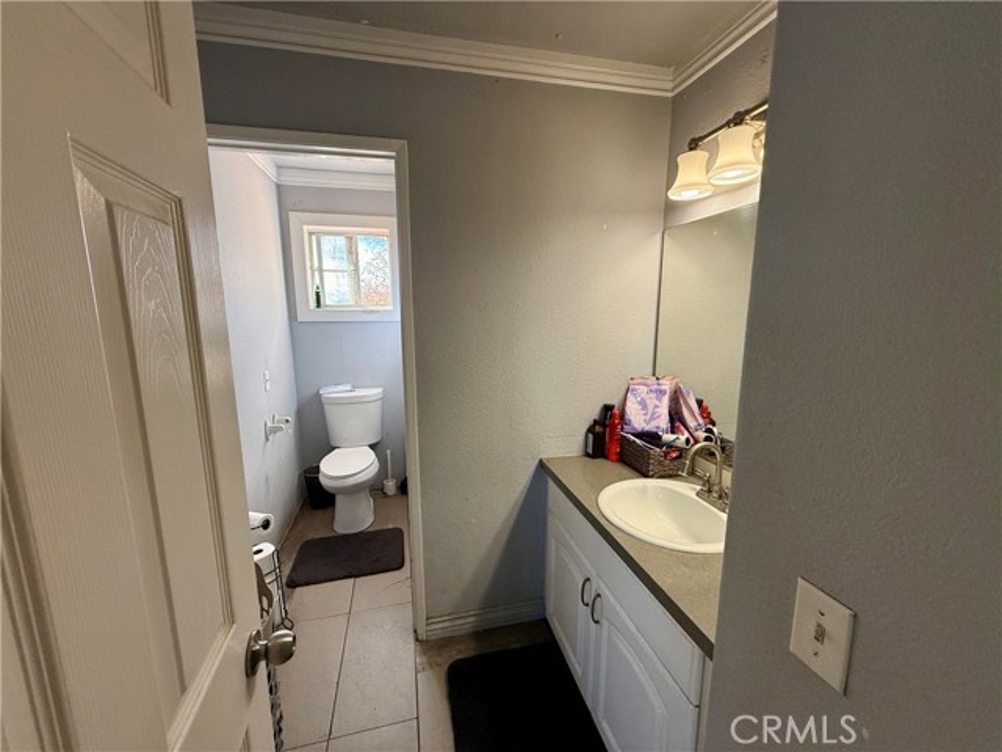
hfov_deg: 102.1
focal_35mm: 14
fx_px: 405
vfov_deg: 85.7
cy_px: 376
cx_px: 501
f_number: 2.2
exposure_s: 1/120
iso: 250
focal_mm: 2.22
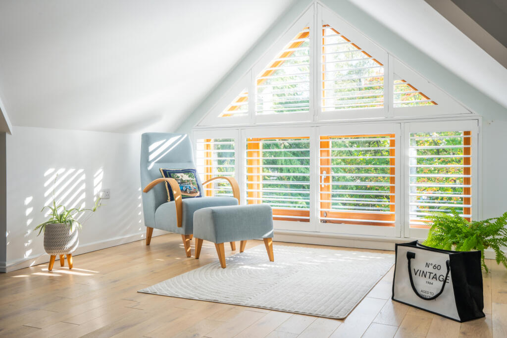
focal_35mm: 35
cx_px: 254
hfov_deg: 54.4
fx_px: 493
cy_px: 169
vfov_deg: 37.9
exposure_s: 1/15
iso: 400
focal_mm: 35
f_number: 11
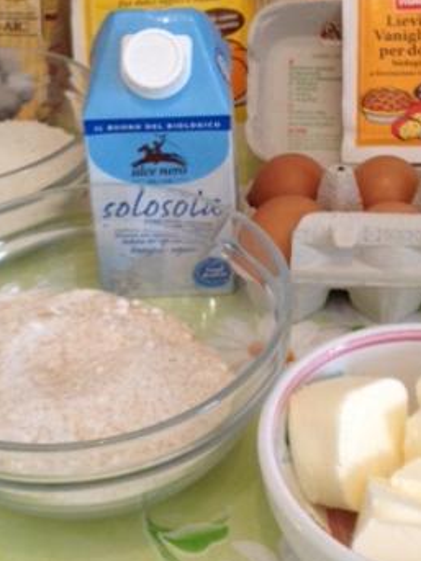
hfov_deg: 21.6
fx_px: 1103
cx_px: 211
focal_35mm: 68
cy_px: 174
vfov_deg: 28.3
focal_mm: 4.28
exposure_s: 1/20
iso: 160
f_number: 2.4
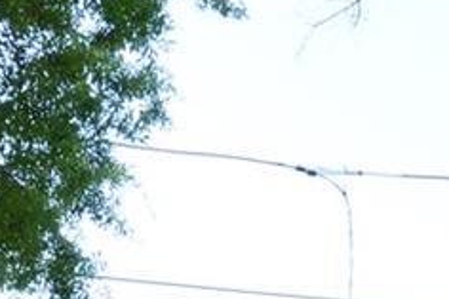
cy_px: 717
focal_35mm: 122
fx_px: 1521
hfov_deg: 16.7
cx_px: 323
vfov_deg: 9.9
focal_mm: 12
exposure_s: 1/100
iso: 200
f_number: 8
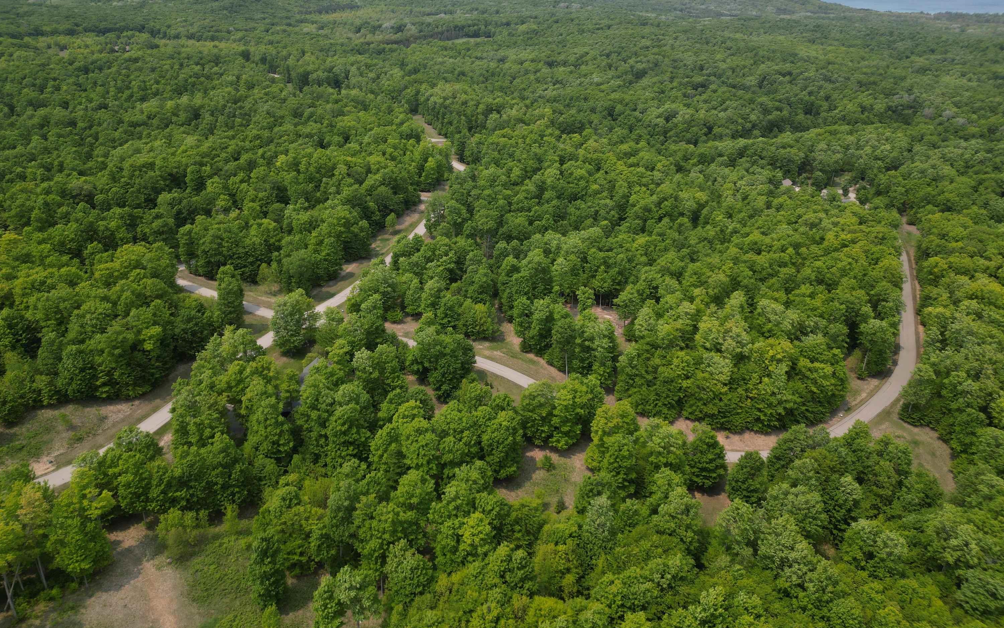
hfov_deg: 70.4
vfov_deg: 47.5
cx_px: 503
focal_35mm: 26
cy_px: 273
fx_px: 711
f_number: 1.7
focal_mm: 6.72
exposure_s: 1/3000
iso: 140
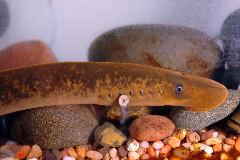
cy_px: 80
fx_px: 480
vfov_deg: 18.9
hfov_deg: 28.1
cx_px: 120
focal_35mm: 72
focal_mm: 48
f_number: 4.5
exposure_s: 1/10
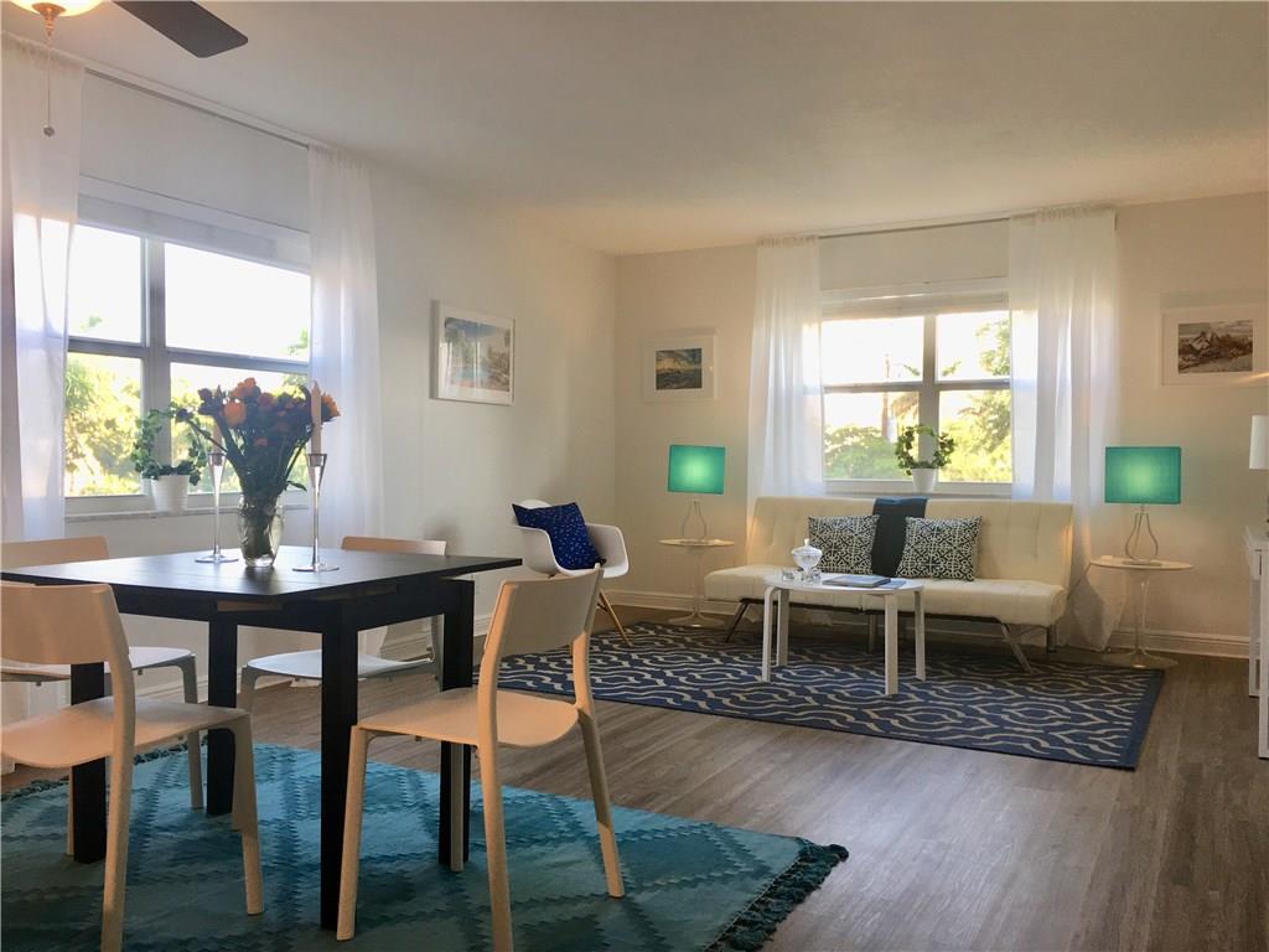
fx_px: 1063
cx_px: 634
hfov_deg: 61.7
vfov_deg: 48.2
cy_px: 476
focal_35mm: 29
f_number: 2.2
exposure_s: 1/60
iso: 32
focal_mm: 4.15
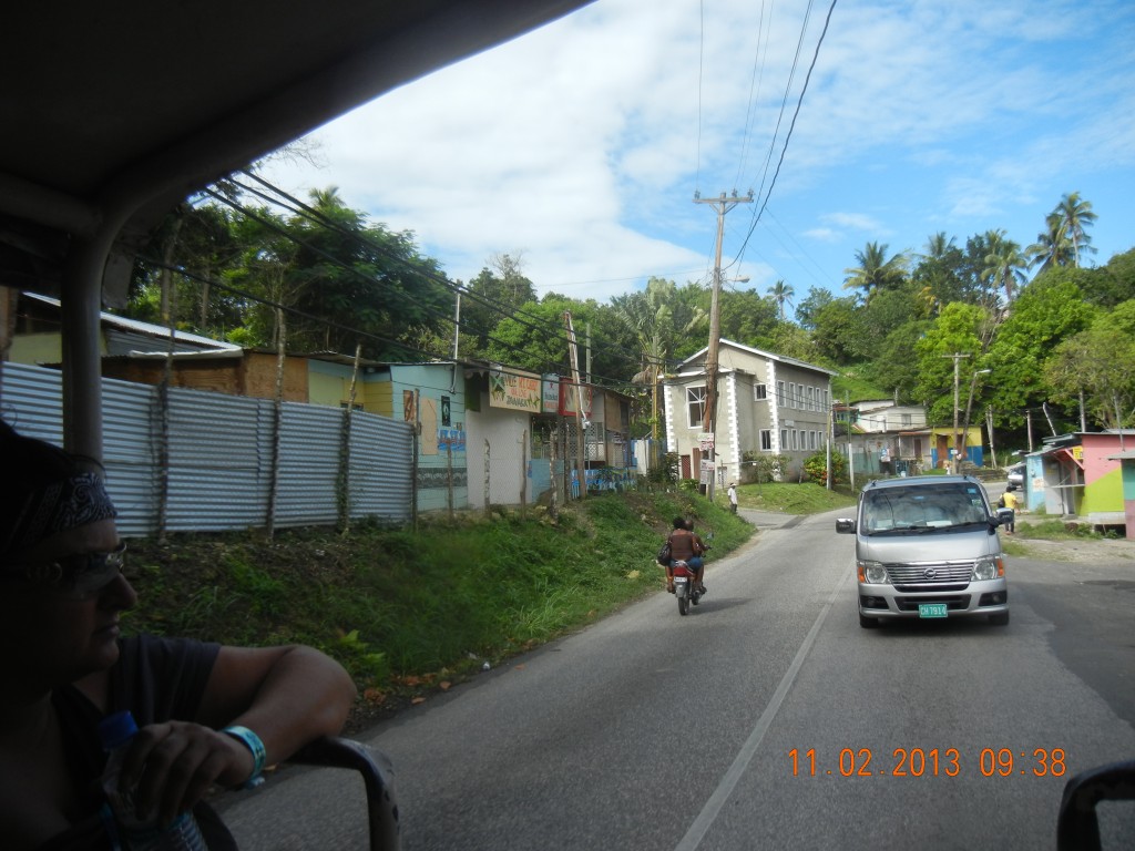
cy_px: 426
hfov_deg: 60.0
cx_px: 568
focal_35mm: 30
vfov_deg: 46.8
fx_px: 984
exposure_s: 1/254
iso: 160
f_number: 7
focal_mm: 5.4
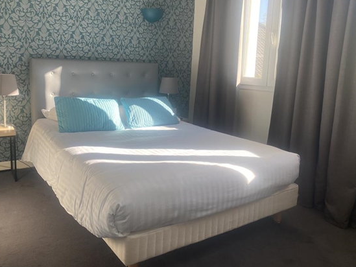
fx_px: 309
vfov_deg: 46.7
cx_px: 155
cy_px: 119
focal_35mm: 30
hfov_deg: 59.7
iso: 32
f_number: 1.8
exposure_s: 1/198
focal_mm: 4.25
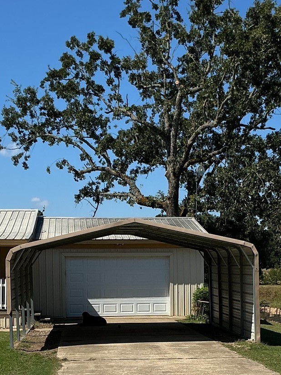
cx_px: 175
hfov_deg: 21.6
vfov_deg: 28.1
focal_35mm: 68
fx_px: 736
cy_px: 291
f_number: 1.8
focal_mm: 3
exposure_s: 1/2667
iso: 25
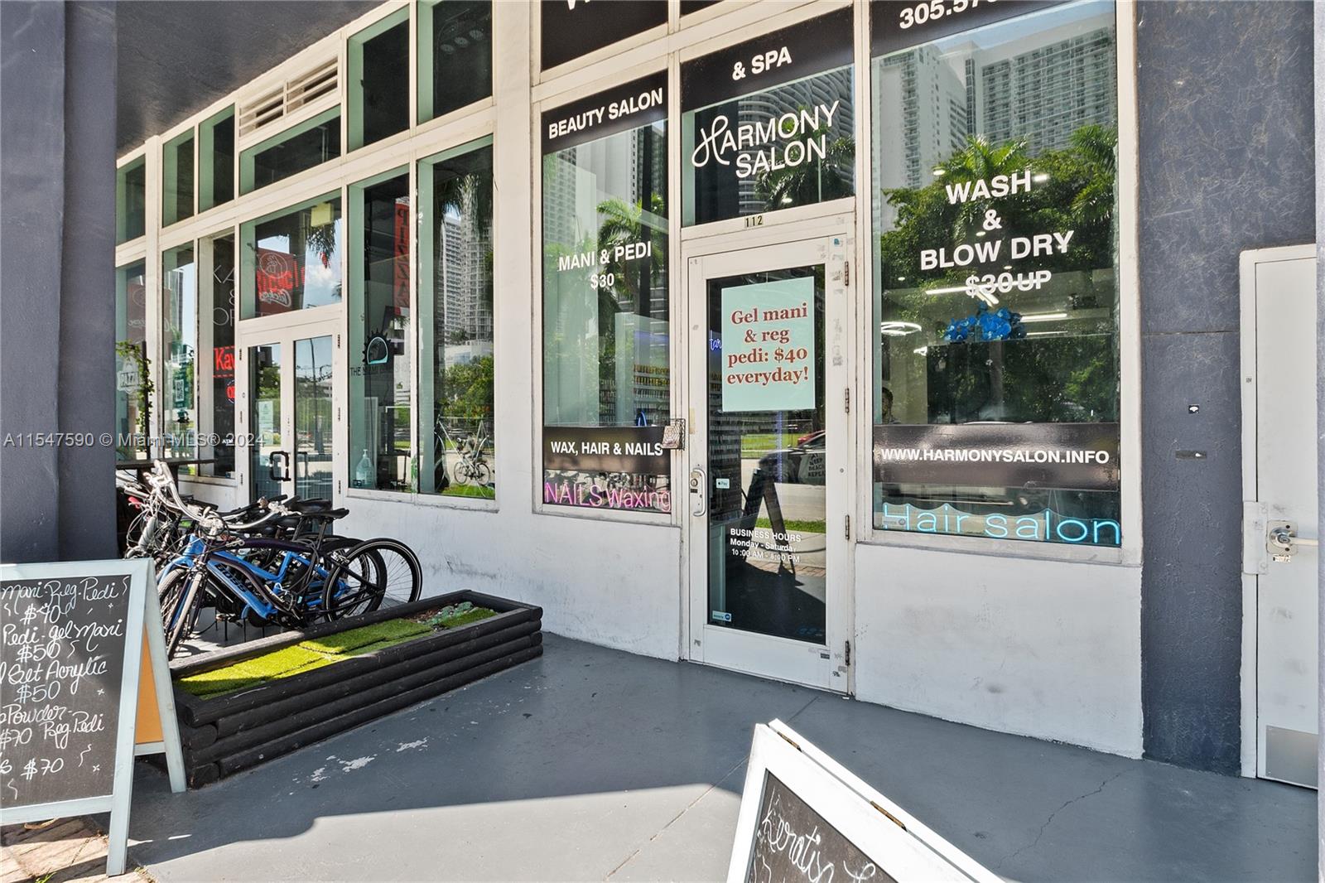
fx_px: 662
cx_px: 662
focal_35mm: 18
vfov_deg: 67.4
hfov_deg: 90.0
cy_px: 442
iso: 200
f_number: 8
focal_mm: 12
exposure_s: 1/125
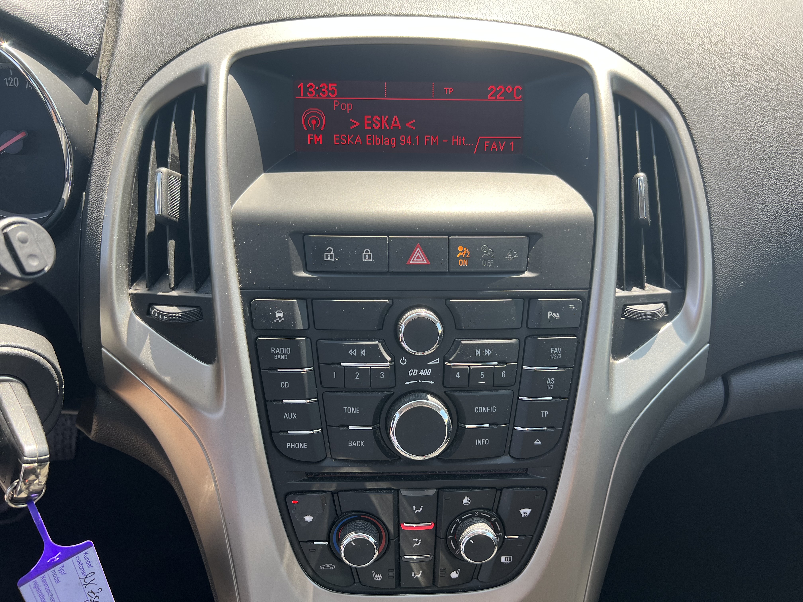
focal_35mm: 26
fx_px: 603
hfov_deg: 67.3
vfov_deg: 53.1
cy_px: 301
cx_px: 402
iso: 50
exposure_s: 1/340
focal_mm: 5.7
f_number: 1.5
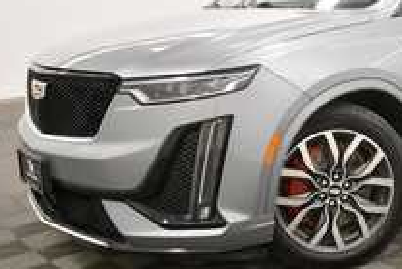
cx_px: 334
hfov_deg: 36.6
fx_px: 581
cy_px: 94
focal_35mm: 52
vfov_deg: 25.9
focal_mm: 18
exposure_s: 1/125
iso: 1000
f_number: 5.6
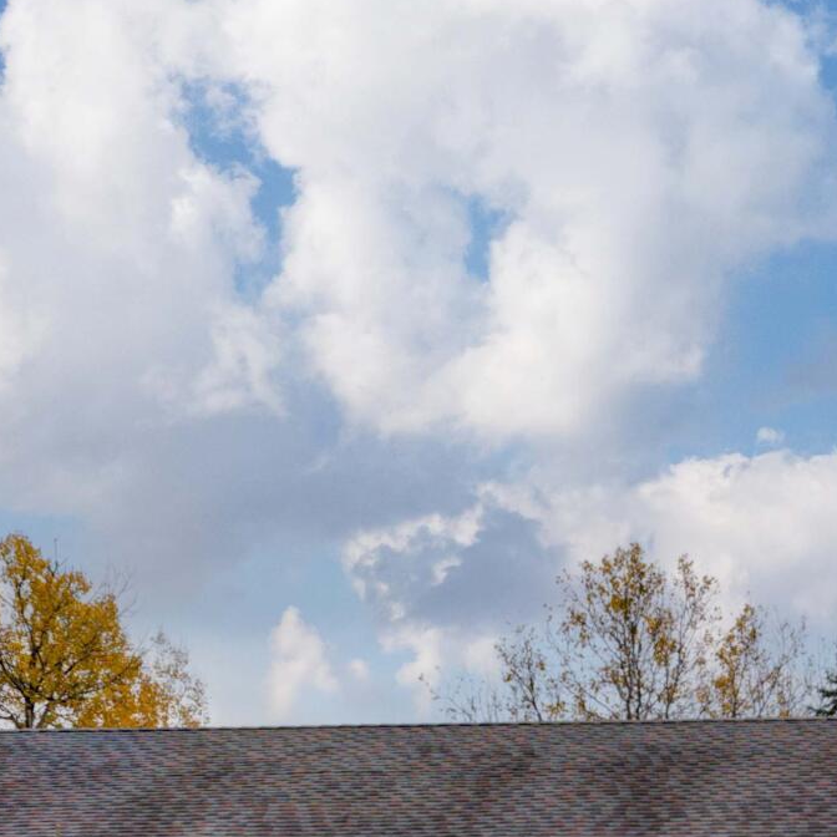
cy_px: 1188
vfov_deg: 17.5
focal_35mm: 91
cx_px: 785
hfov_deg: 18.7
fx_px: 2489
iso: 640
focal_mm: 24
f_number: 8
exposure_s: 1/1600
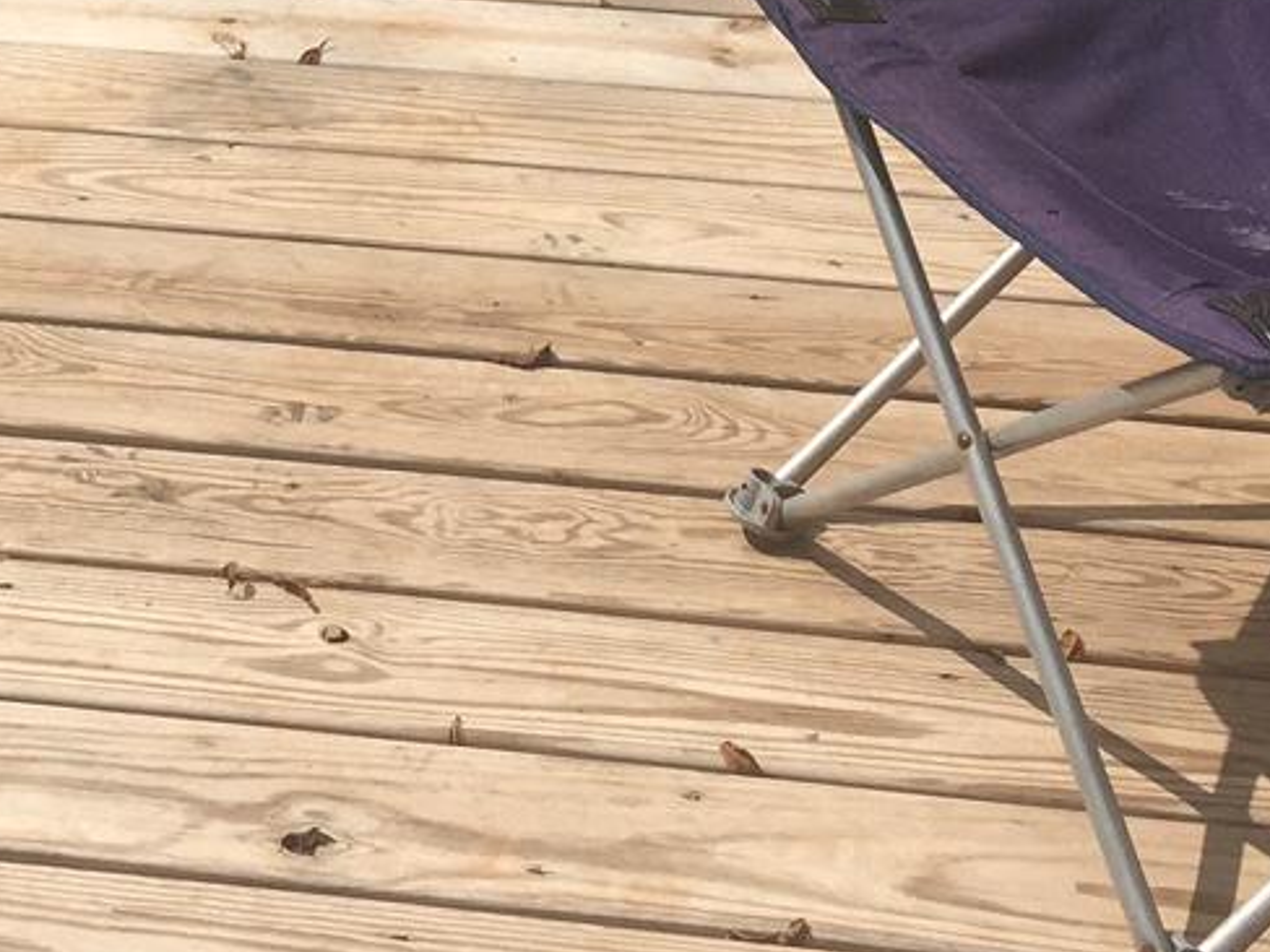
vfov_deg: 14.3
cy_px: -445
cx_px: 333
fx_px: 3559
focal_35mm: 97
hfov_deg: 20.1
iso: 32
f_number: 2.2
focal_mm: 4.15
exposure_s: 1/3300
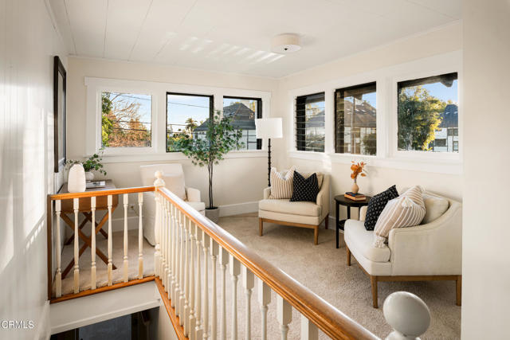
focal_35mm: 24
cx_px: 255
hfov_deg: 73.7
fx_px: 340
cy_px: 170
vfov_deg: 53.2
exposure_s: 1/2.5
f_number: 9
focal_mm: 24
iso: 160
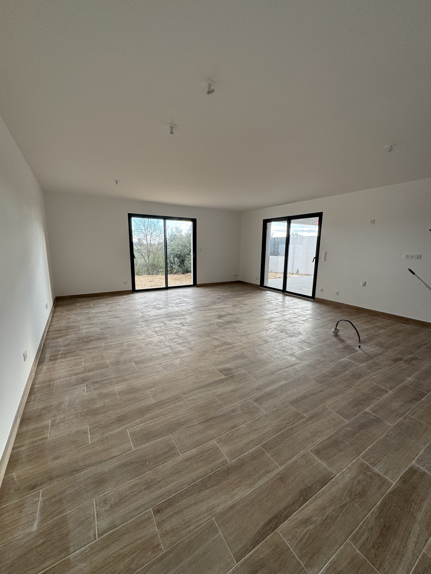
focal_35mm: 14
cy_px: 287
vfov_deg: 102.1
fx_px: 232
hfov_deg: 85.7
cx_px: 216
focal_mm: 2.22
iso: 64
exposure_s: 1/99
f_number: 2.2
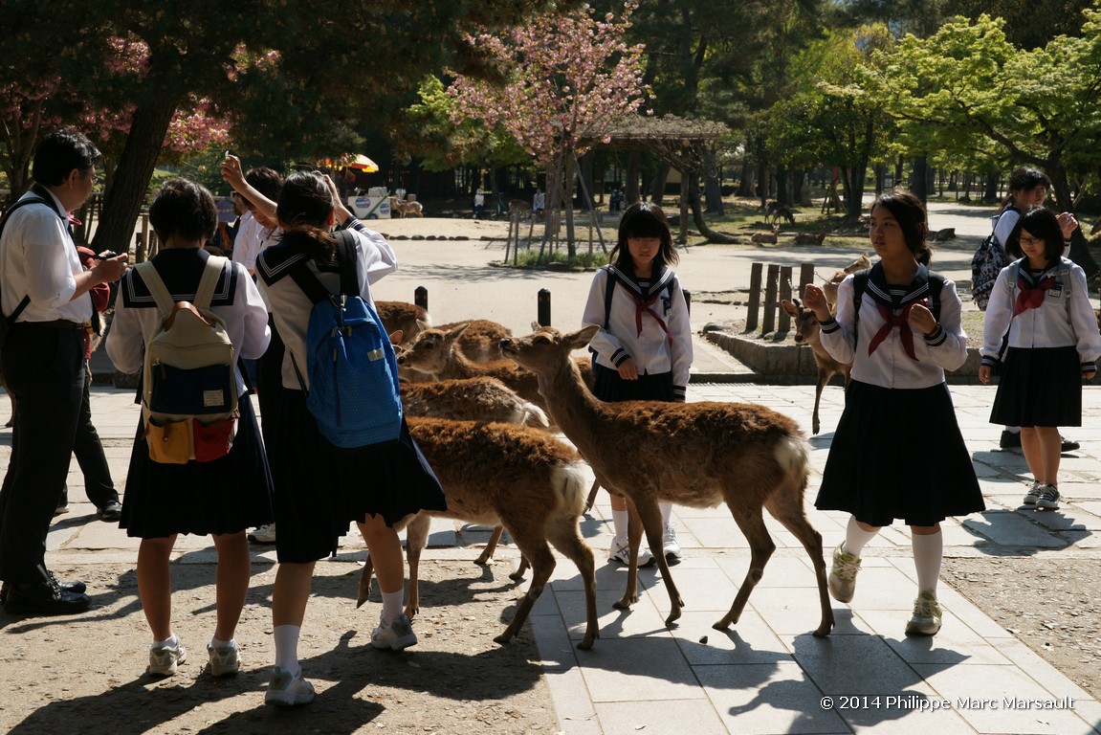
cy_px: 368
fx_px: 1682
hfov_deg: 36.2
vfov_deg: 24.6
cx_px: 550
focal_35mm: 55
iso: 400
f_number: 11
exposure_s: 1/400
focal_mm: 55
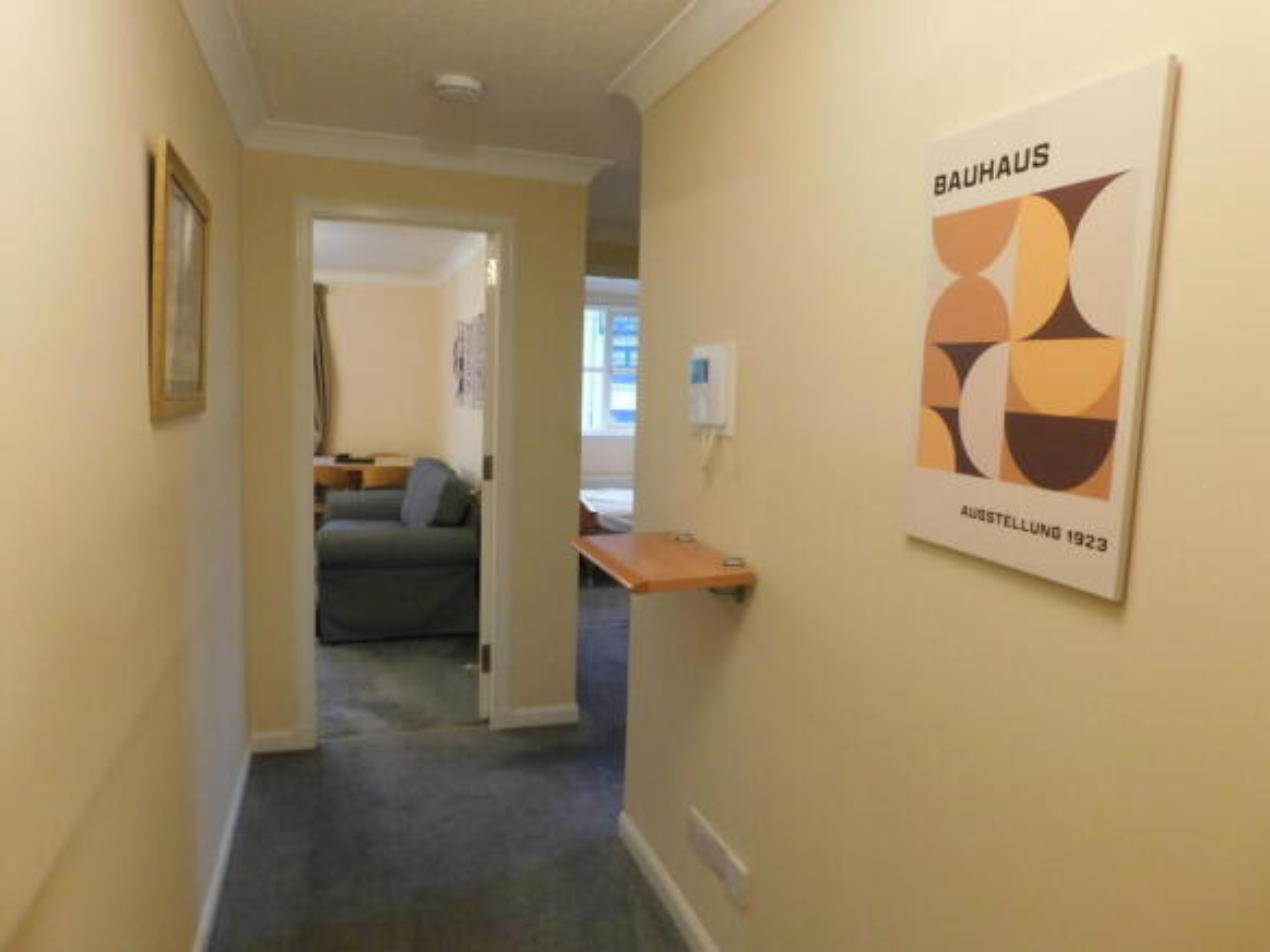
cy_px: 476
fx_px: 844
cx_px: 635
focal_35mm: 23
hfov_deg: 73.9
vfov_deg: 58.9
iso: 400
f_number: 3
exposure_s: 1/20
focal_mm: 4
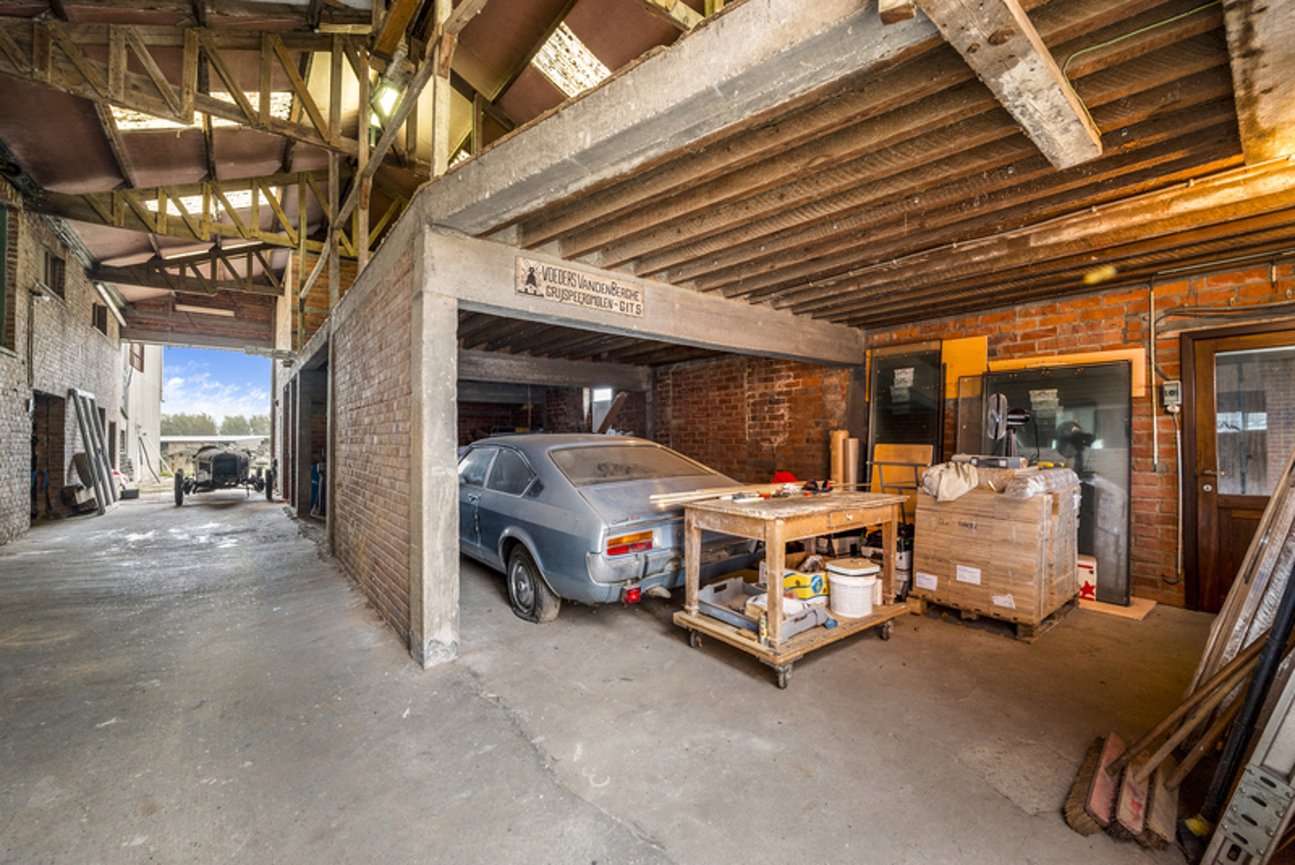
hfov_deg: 104.2
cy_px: 432
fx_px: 504
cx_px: 648
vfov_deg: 81.3
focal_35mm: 14
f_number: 11
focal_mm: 14
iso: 400
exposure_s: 2
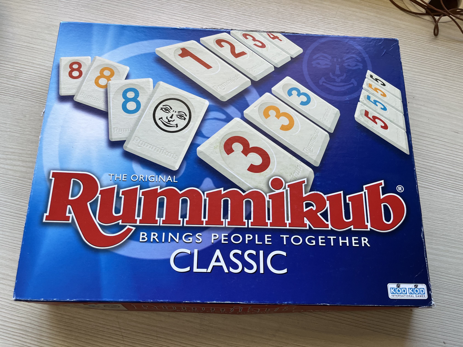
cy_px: 174
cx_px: 232
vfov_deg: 53.1
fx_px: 348
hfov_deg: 67.3
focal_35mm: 26
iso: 125
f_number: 1.6
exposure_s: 1/121
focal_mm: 5.1
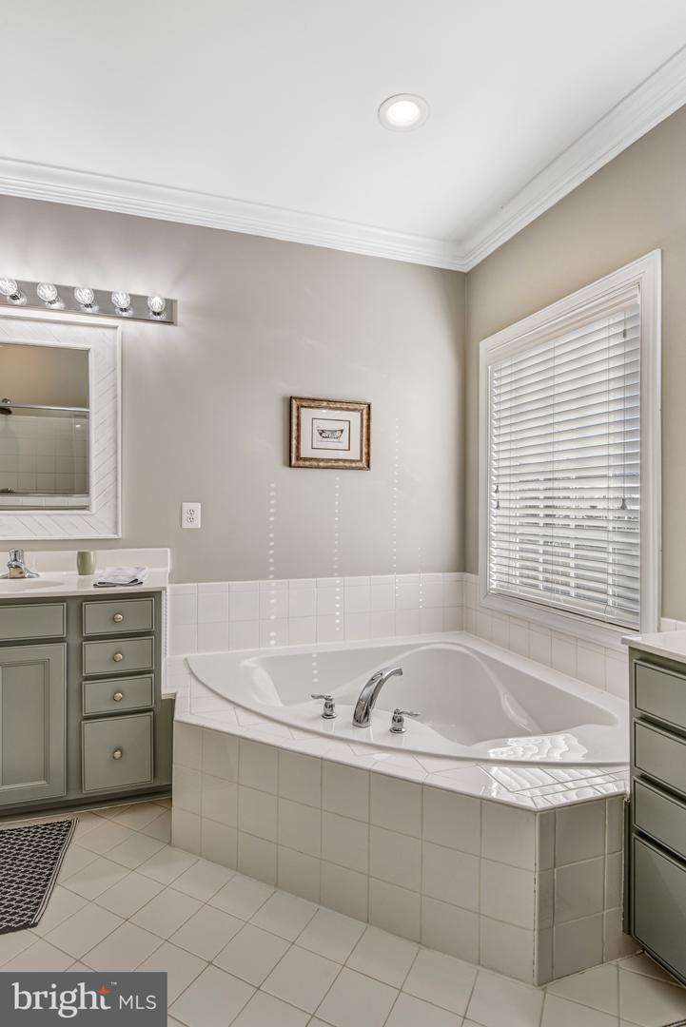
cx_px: 343
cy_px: 514
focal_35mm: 17
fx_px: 485
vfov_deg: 93.3
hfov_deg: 70.5
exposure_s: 1/320
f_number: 8
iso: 400
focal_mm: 17
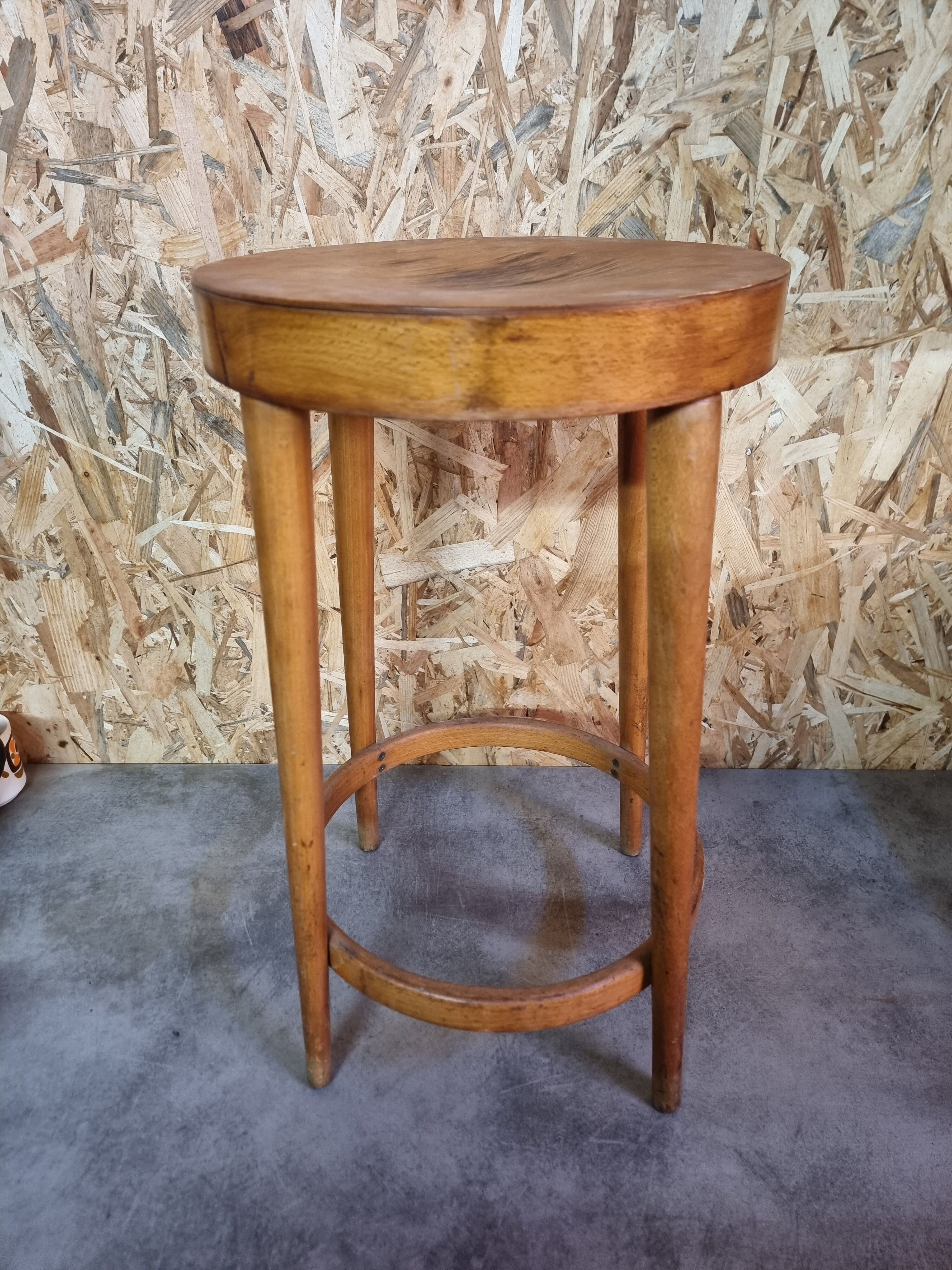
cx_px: 476
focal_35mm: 24
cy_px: 635
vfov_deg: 71.6
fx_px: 880
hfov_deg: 56.8
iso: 400
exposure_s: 1/50
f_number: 1.8
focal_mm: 6.7
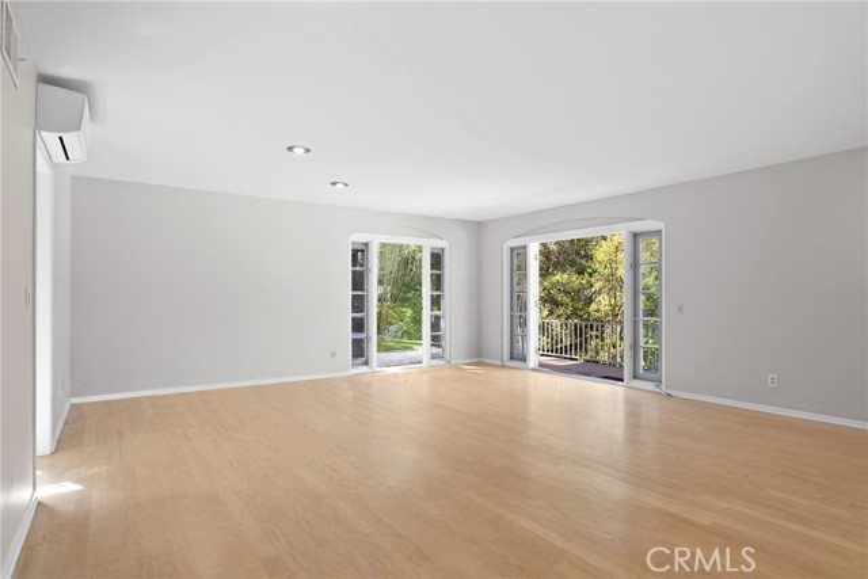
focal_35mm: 20
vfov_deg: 62.0
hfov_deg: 84.0
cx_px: 434
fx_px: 482
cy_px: 290
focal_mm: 20
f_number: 8
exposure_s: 1/2
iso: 250
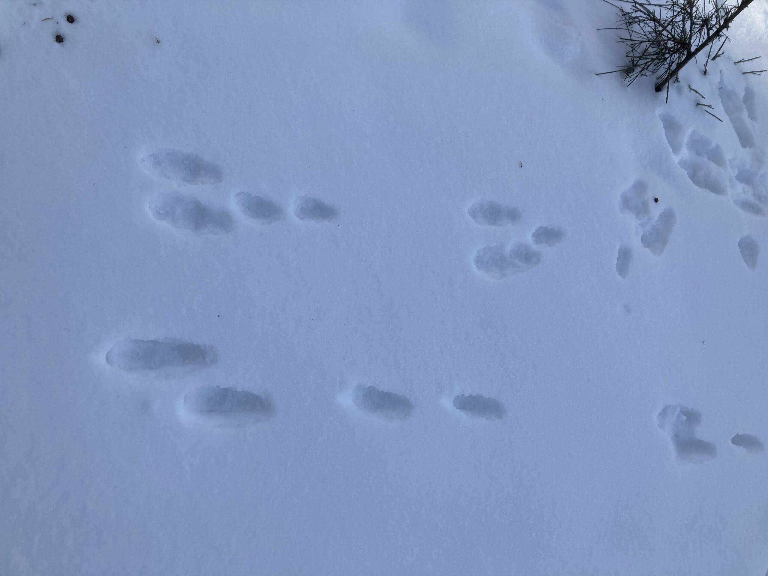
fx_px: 621
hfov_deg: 63.4
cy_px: 288
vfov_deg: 49.7
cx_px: 384
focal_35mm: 28
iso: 20
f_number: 1.8
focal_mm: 3.99
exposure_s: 1/2404
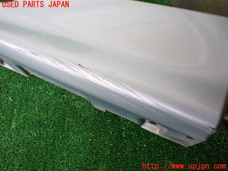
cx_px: 114
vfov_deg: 46.8
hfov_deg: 60.0
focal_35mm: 30
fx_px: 198
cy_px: 86
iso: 400
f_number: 2.3
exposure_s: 1/125
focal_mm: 5.4
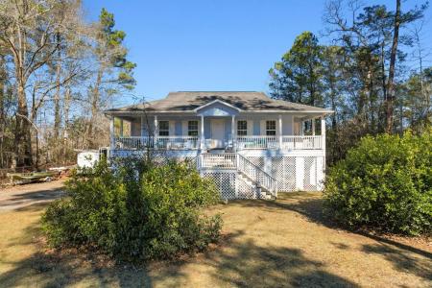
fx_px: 264
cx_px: 216
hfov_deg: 78.6
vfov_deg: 57.2
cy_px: 144
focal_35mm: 22
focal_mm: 8.38
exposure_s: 1/160
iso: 100
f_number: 2.8
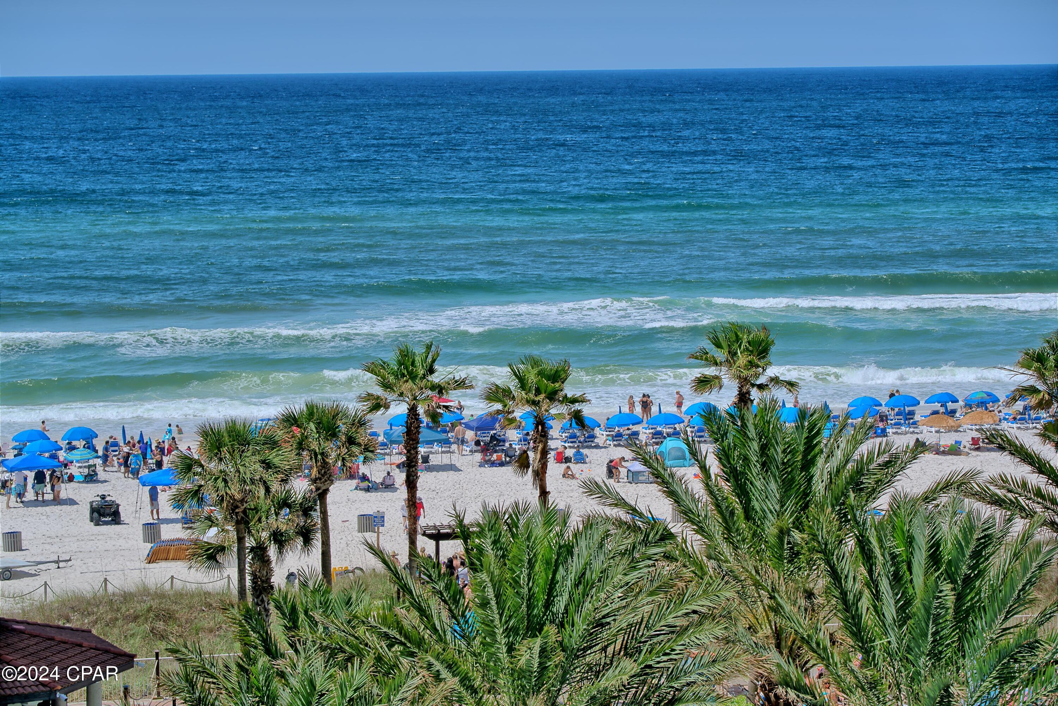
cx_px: 529
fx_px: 2940
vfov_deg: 13.7
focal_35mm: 100
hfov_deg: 20.4
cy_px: 353
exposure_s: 1/250
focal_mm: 100
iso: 100
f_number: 11
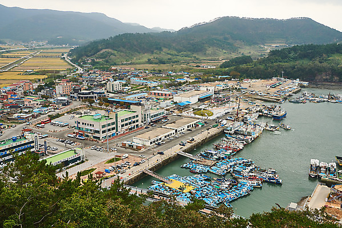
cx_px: 171
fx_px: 380
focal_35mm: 40
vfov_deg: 33.4
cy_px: 114
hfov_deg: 48.4
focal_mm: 40
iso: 200
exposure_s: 1/250
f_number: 8
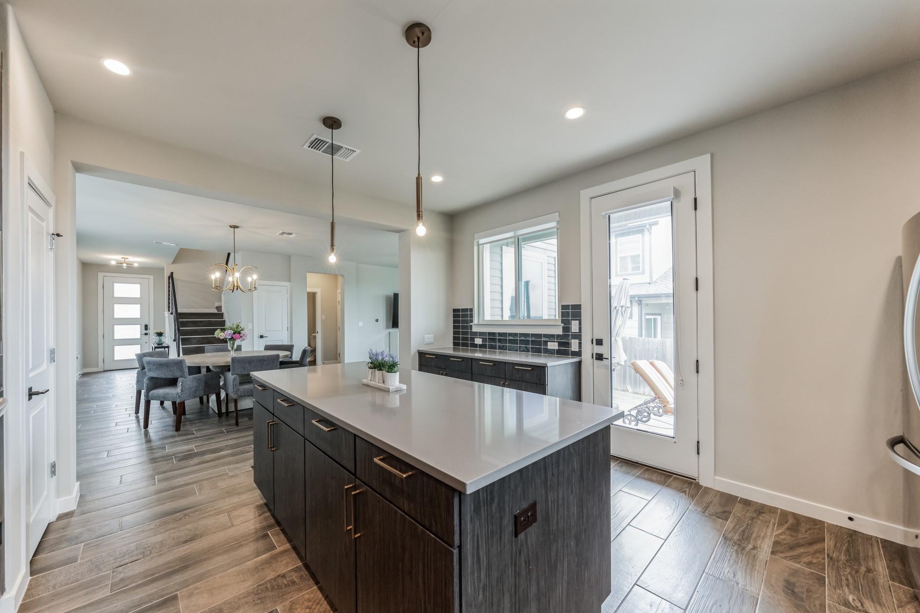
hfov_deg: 108.2
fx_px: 332
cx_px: 429
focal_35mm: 13
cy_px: 318
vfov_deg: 85.4
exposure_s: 1/20
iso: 500
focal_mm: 12
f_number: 8
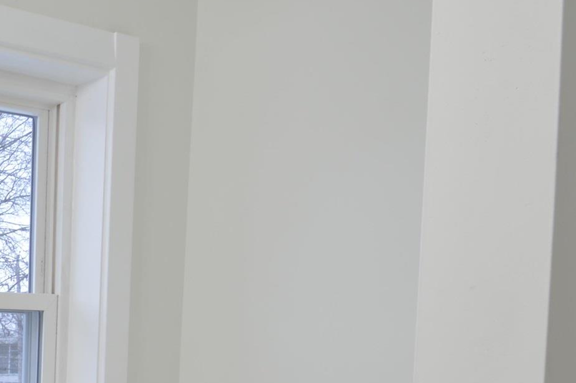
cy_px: 440
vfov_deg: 24.8
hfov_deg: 29.8
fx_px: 799
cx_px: -211
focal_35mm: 50
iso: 100
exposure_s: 1/2
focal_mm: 10
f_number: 13
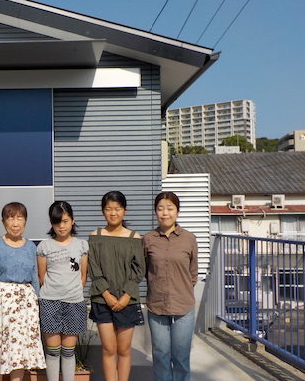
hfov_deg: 31.1
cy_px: 202
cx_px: 26
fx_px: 519
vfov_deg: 40.3
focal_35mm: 46
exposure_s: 1/500
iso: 125
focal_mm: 4.1
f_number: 6.6
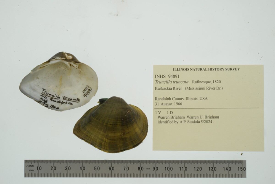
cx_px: 138
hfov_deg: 33.4
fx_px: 458
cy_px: 92
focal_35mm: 60
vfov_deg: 22.6
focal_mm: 60
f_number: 32
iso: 100
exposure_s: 1/10
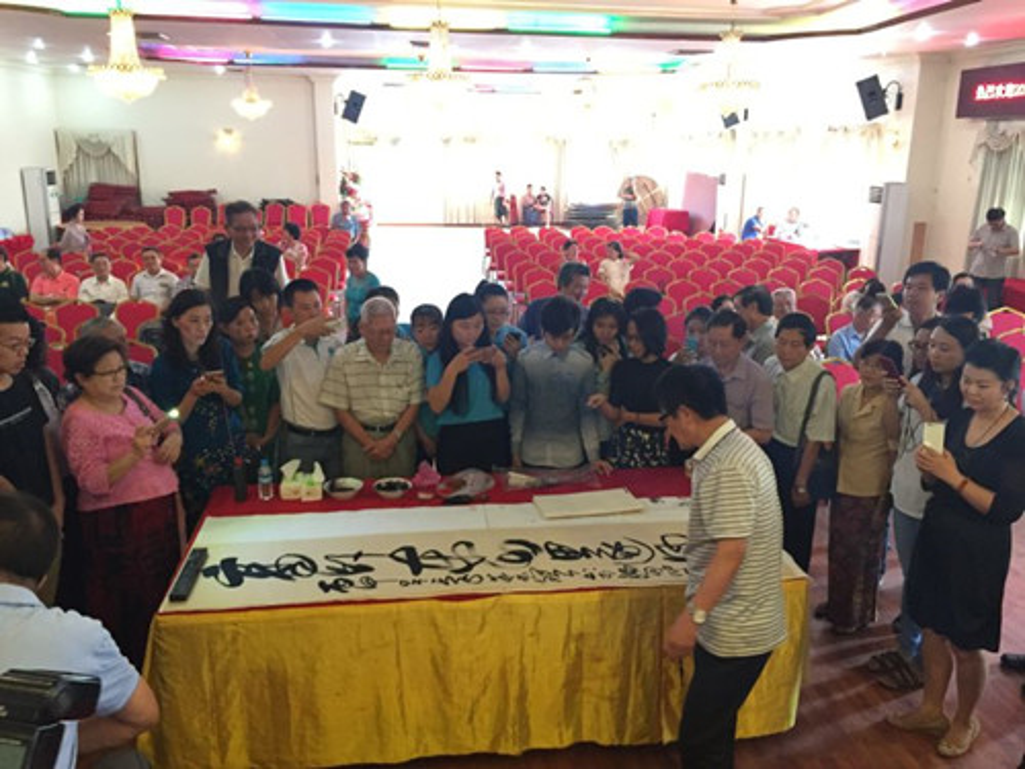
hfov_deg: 61.7
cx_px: 512
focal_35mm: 29
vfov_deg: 48.2
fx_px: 859
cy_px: 384
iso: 320
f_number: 2.2
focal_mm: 4.15
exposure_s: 1/33
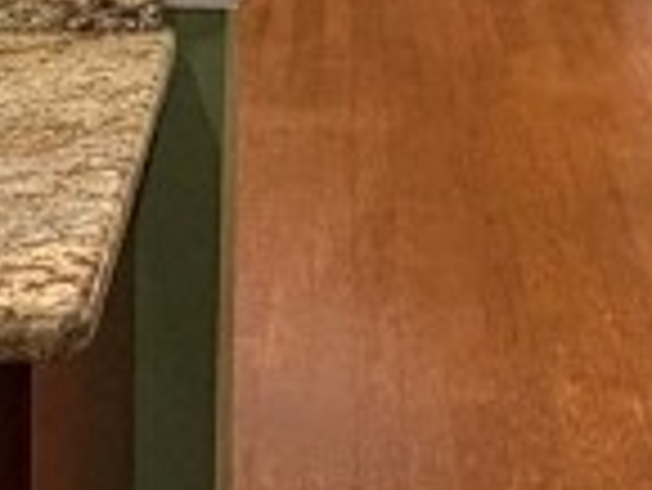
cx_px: 490
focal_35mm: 99
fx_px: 1866
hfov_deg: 19.7
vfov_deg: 13.5
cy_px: -387
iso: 400
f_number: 2.2
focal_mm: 2.22
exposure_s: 1/60
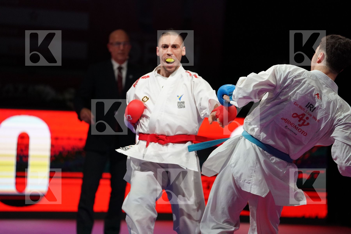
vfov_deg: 6.9
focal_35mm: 200
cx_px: 176
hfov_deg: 10.3
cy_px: 117
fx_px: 1950
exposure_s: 1/1000
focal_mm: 200
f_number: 2.8
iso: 3200
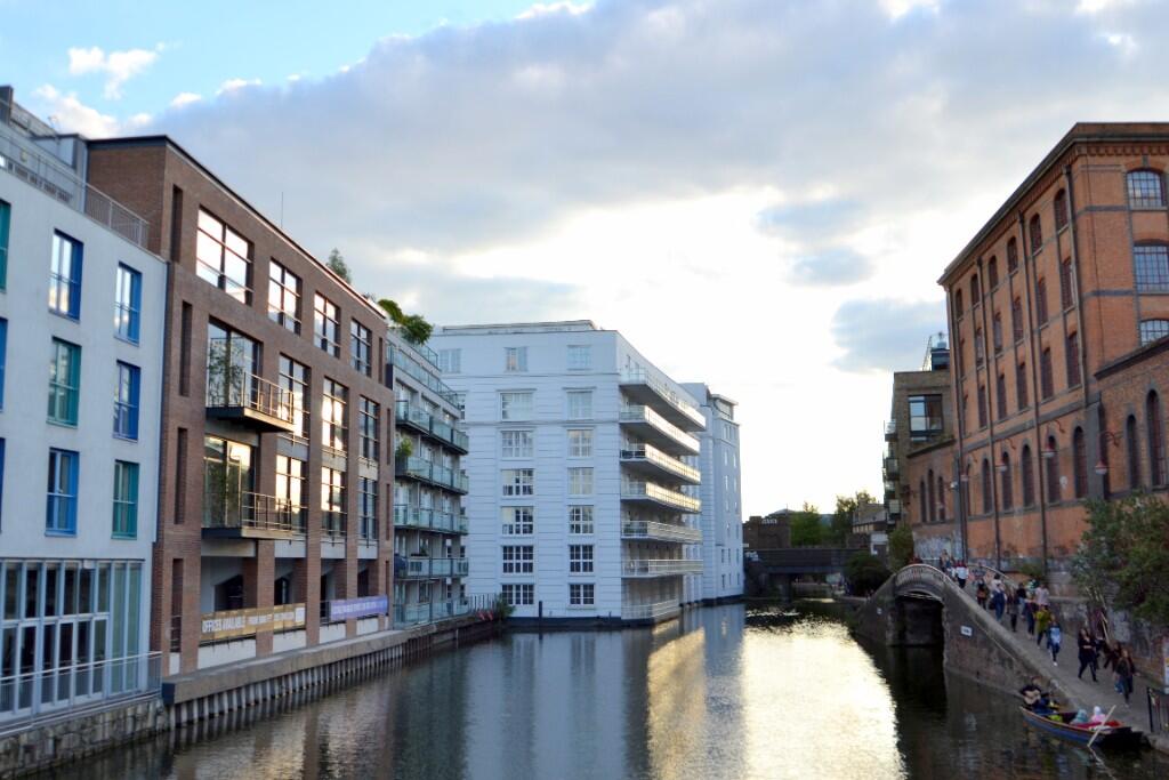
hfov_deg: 53.1
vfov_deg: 36.9
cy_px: 390
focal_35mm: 36
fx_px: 1169
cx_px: 584
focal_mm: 24
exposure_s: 1/160
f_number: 6.3
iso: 100
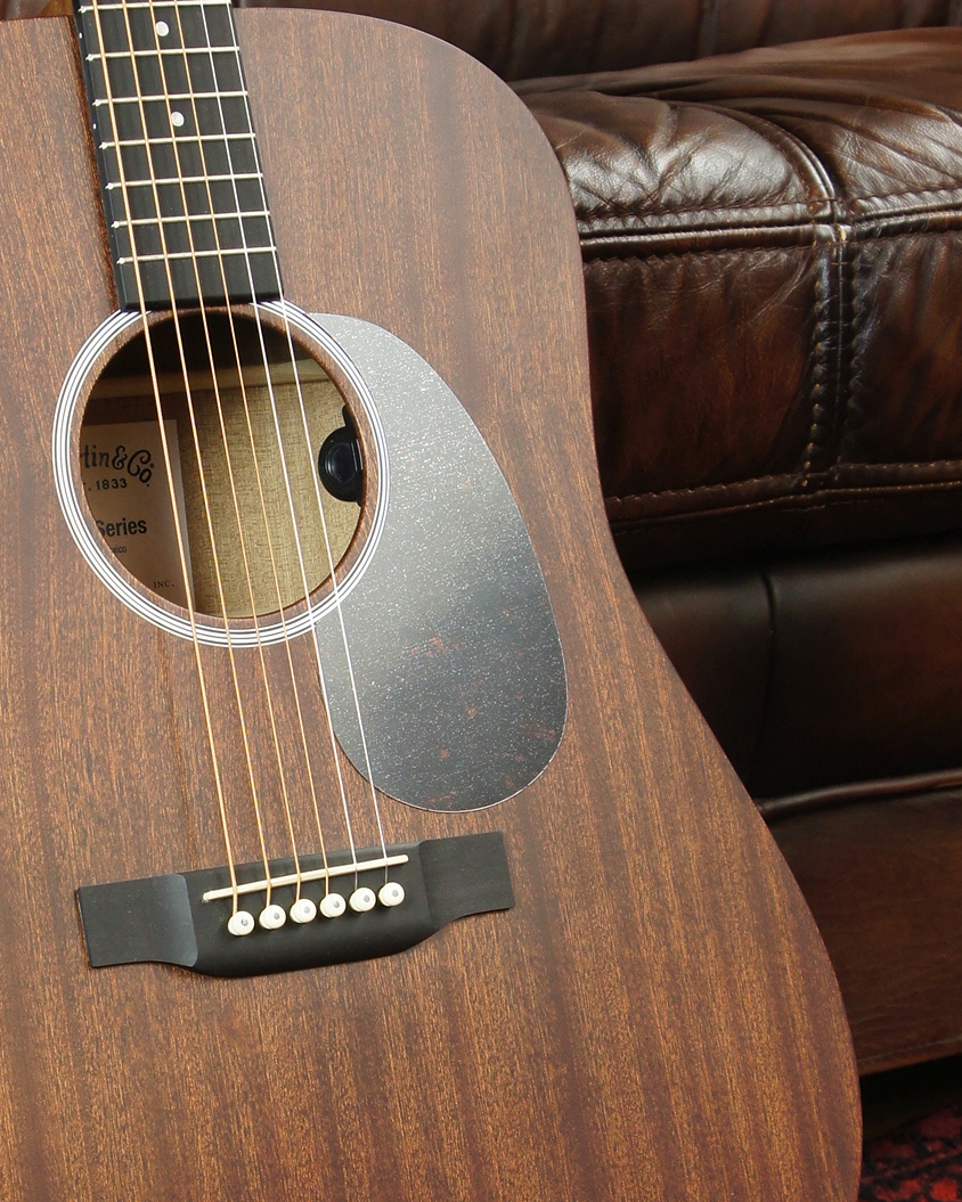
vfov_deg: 15.7
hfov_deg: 12.6
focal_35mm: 122
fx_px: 4342
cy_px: 782
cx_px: 235
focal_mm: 40
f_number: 8
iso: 400
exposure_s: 1/10
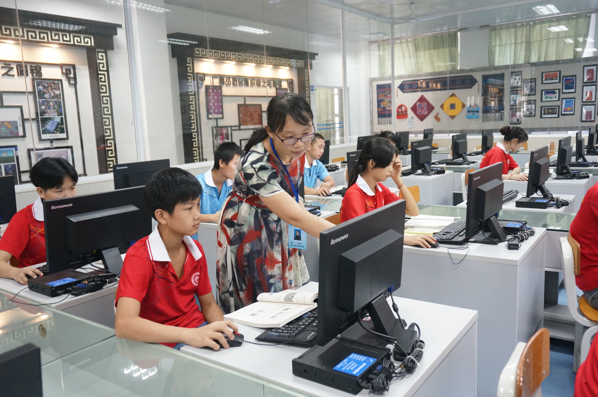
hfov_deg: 62.0
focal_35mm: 30
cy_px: 198
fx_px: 498
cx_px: 299
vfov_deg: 43.5
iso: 1600
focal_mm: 20
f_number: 4
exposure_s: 1/40
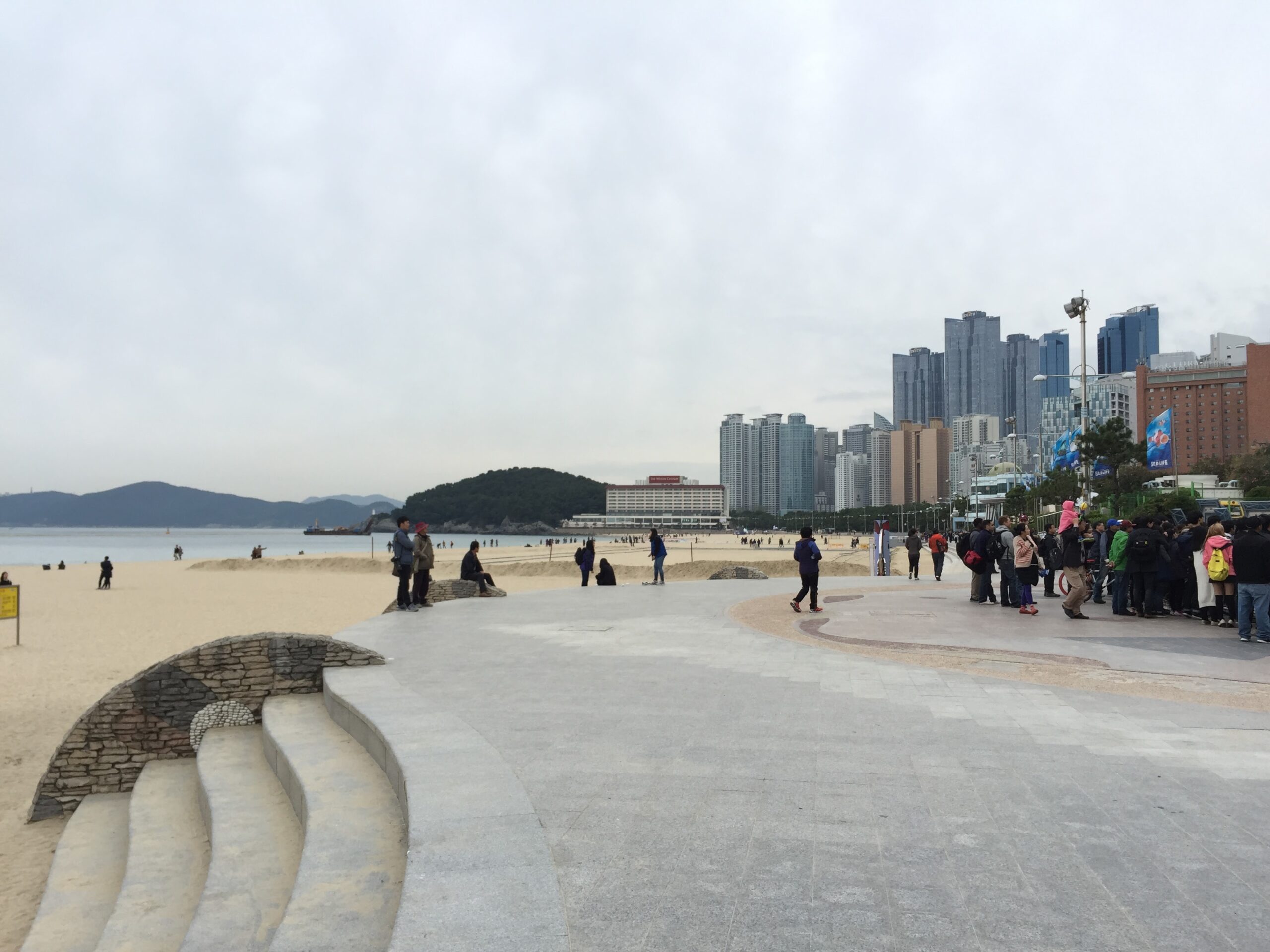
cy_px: 476
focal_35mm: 29
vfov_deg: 48.2
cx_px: 635
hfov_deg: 61.7
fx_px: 1064
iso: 32
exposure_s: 1/439
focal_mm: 4.15
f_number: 2.2
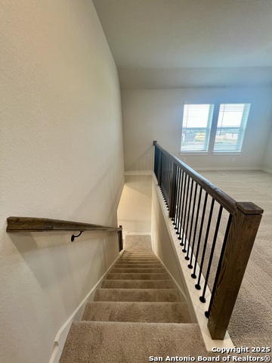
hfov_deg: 89.9
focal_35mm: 13
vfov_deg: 106.2
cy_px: 182
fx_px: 136
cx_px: 136
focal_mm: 1.57
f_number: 1.8
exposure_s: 1/60
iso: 160
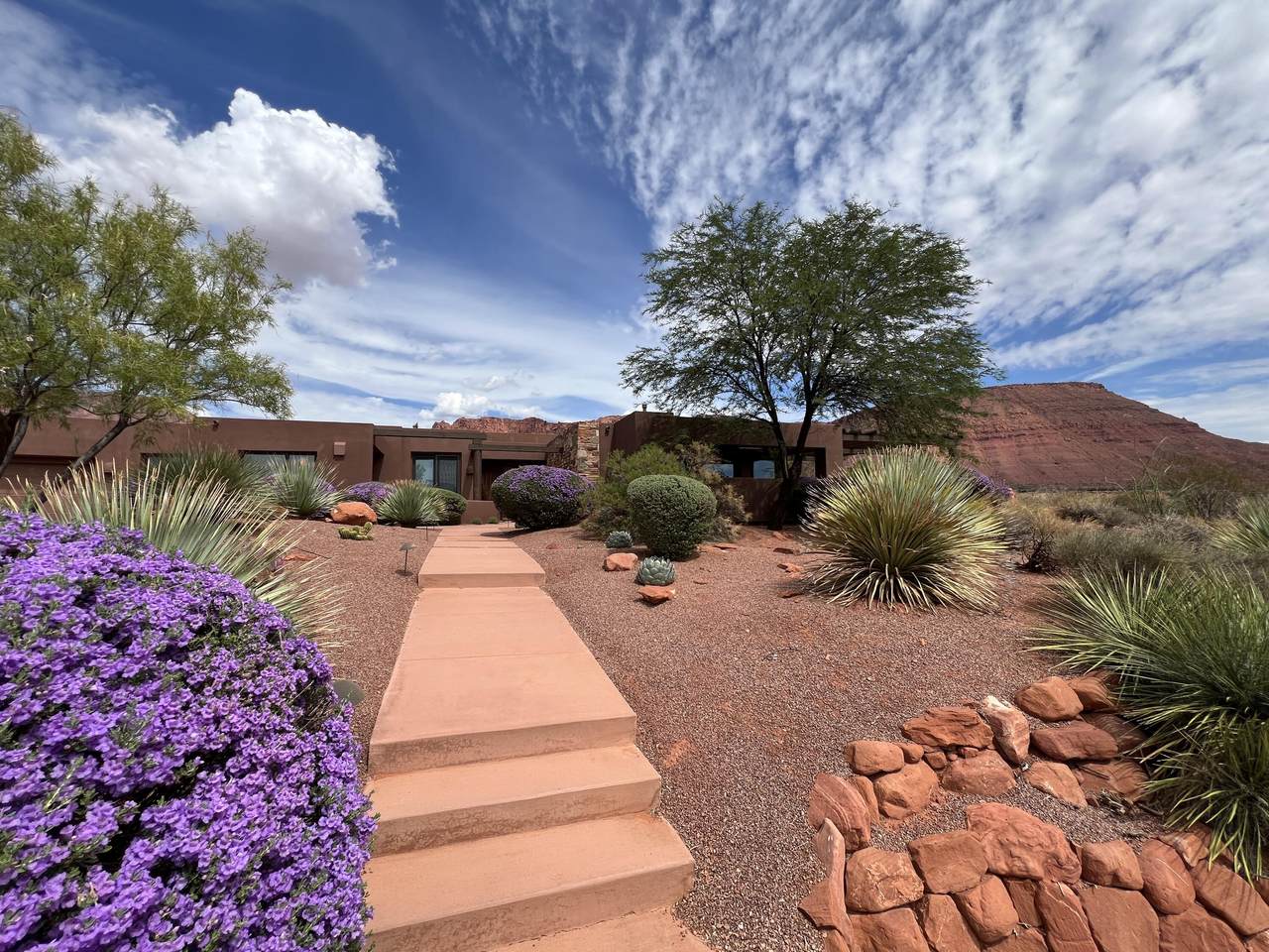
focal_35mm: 13
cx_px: 634
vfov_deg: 89.9
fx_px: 477
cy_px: 476
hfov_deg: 106.2
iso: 32
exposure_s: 1/1908
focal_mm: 1.57
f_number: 1.8
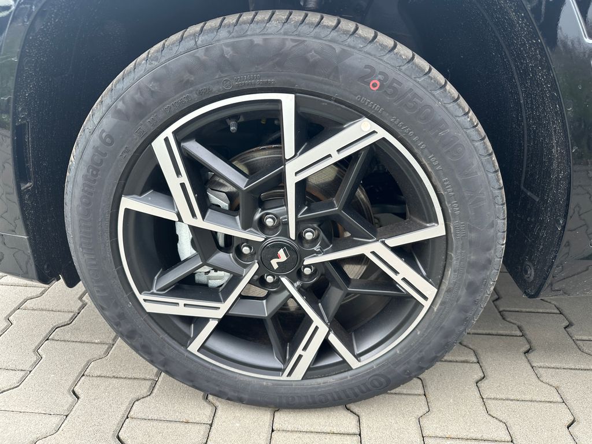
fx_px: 410
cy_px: 222
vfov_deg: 56.8
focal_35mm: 24
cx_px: 296
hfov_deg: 71.6
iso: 64
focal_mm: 6.86
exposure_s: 1/181
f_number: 1.78
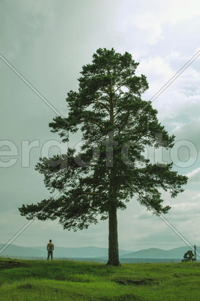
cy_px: 154
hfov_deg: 24.3
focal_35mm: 56
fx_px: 464
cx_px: 98
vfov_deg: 36.0
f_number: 10
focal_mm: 35
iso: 100
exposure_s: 1/160
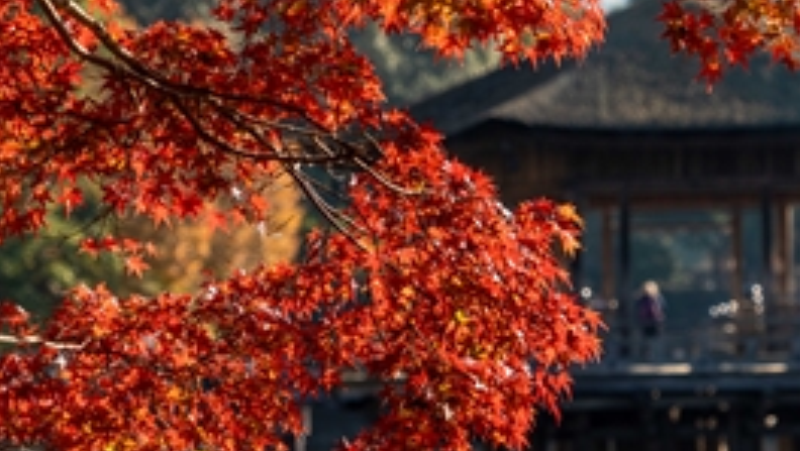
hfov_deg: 10.6
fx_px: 4310
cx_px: 402
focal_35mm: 203
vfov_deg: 6.0
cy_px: 372
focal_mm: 128
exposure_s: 1/200
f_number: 6.7
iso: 125
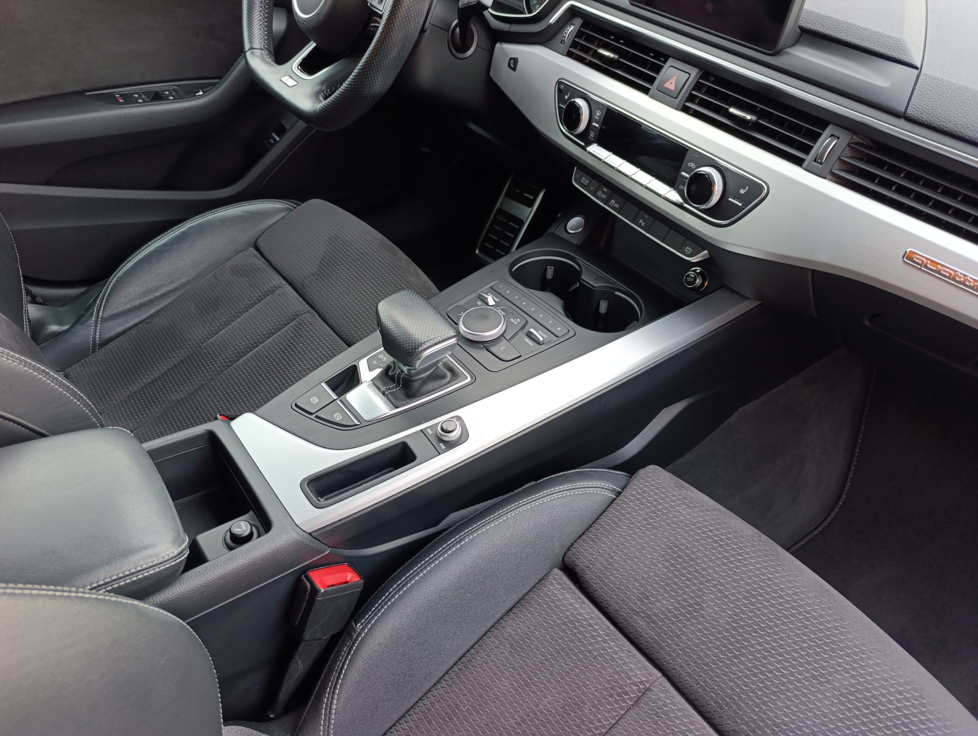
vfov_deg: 59.0
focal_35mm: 23
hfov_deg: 73.8
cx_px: 489
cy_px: 368
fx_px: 651
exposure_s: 1/100
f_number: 1.6
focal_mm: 6.14
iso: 500
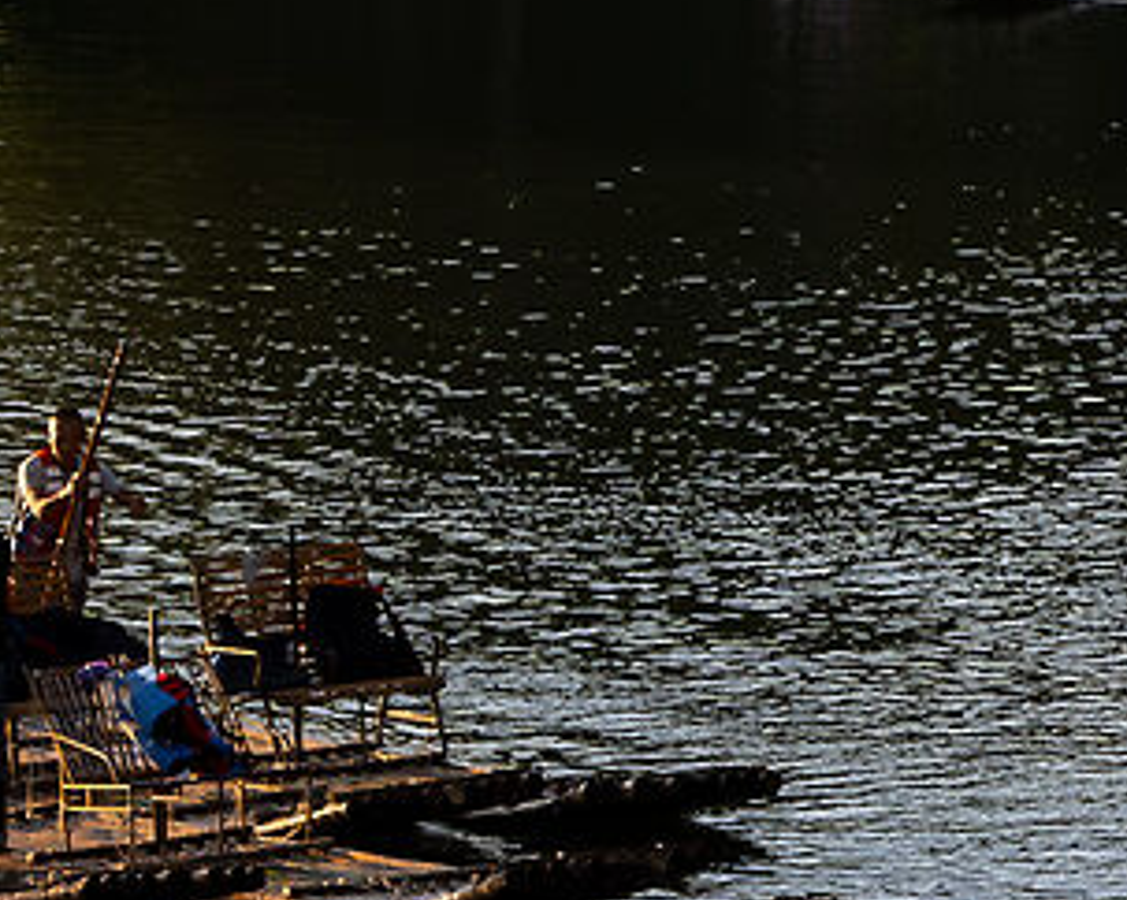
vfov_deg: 3.3
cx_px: 3240
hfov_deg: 4.1
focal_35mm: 461
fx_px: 15367
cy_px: -1012
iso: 100
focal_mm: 62
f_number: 8
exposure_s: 1/125
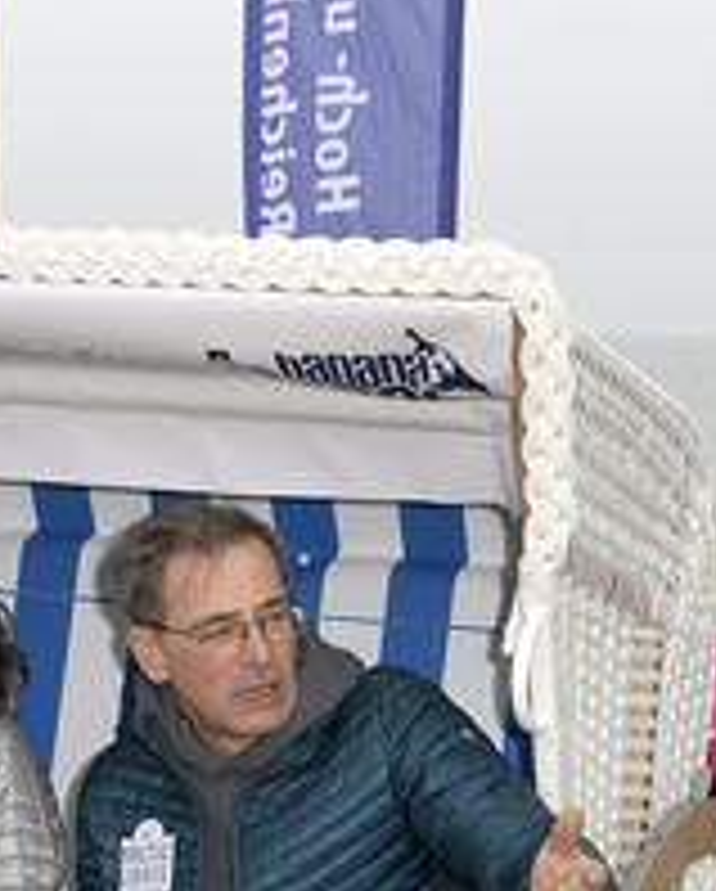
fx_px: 3383
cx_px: -47
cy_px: 639
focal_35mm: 128
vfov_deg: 15.0
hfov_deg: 11.9
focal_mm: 60
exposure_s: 1/250
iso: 640
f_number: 9
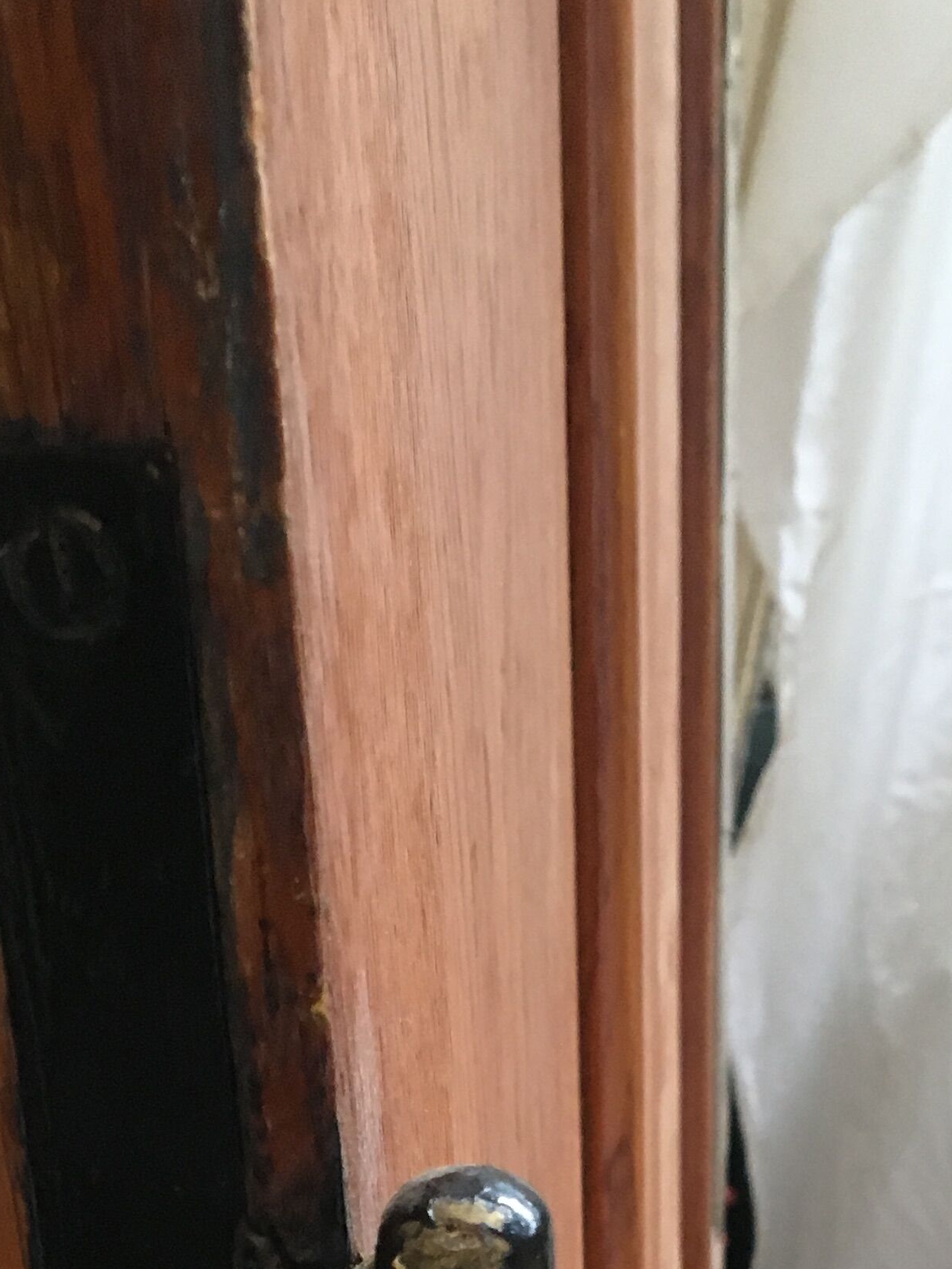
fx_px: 2640
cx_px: 477
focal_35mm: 72
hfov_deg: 20.4
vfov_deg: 24.9
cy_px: 1435
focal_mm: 4.15
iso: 160
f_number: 2.2
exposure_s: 1/33
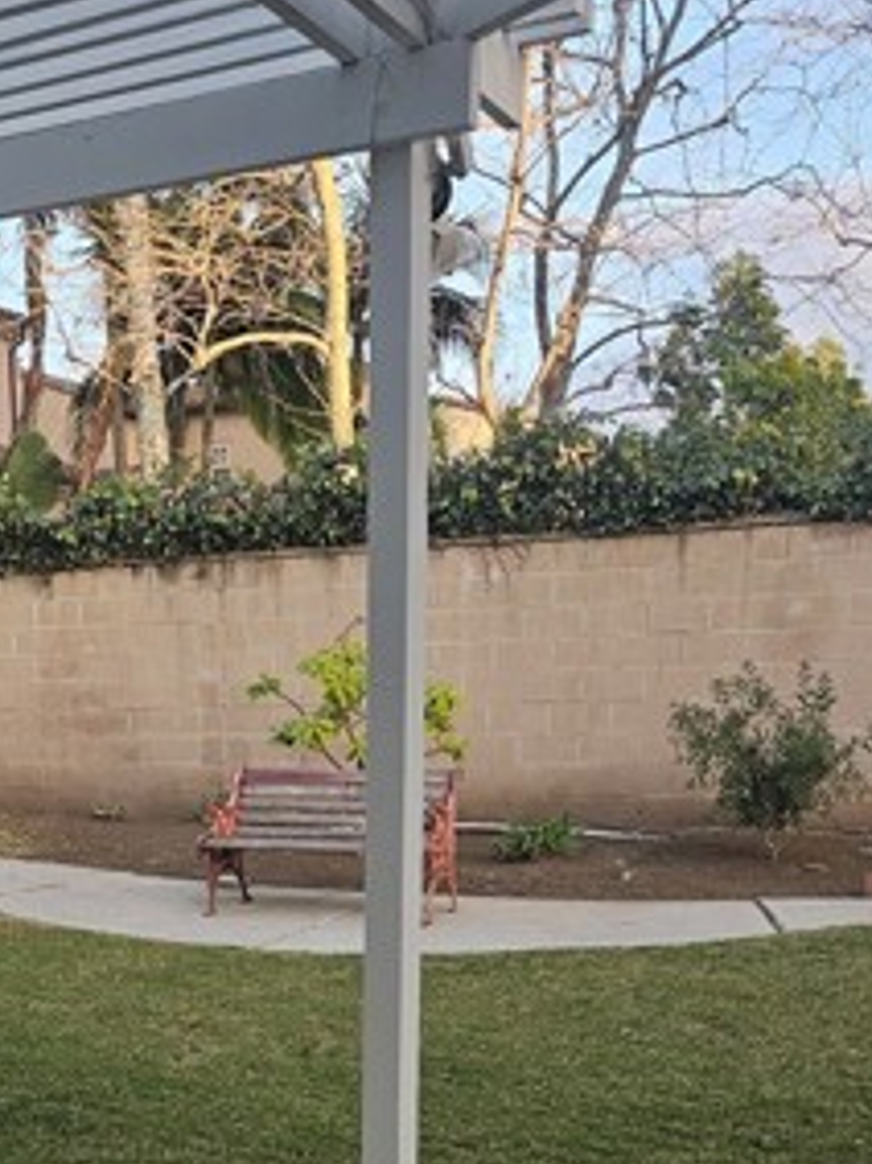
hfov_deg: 27.5
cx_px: 193
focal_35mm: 52
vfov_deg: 34.0
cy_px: 1131
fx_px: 1748
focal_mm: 6.3
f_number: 1.7
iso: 64
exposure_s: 1/180
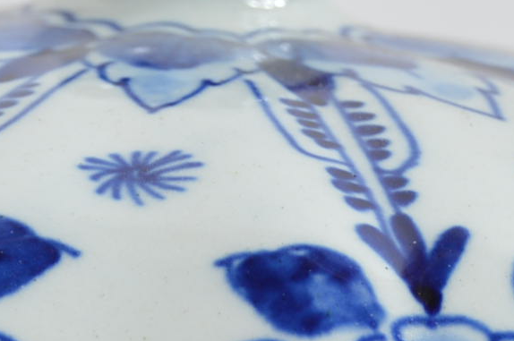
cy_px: 543
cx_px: 67
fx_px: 5831
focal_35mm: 409
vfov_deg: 3.3
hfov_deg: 5.0
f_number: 7.1
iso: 100
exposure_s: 1/80
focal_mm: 52
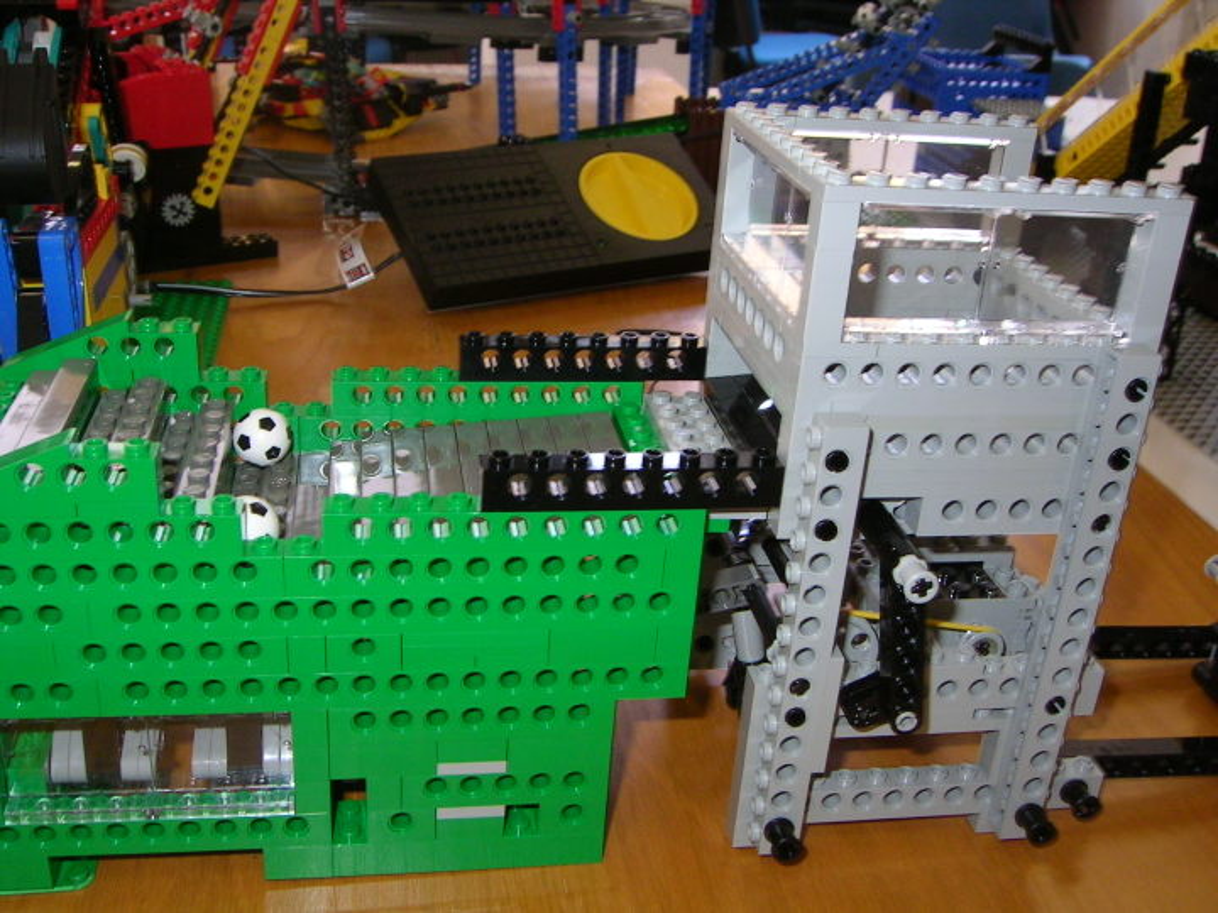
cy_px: 456
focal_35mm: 36
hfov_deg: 51.4
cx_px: 609
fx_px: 1267
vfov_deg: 39.7
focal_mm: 5.6
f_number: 4.8
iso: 100
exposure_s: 1/30
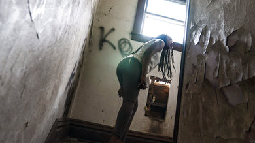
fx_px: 223
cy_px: 43
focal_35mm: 33
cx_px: 139
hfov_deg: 59.4
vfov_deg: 35.1
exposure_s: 1/250
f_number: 2.8
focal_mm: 24
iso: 1600
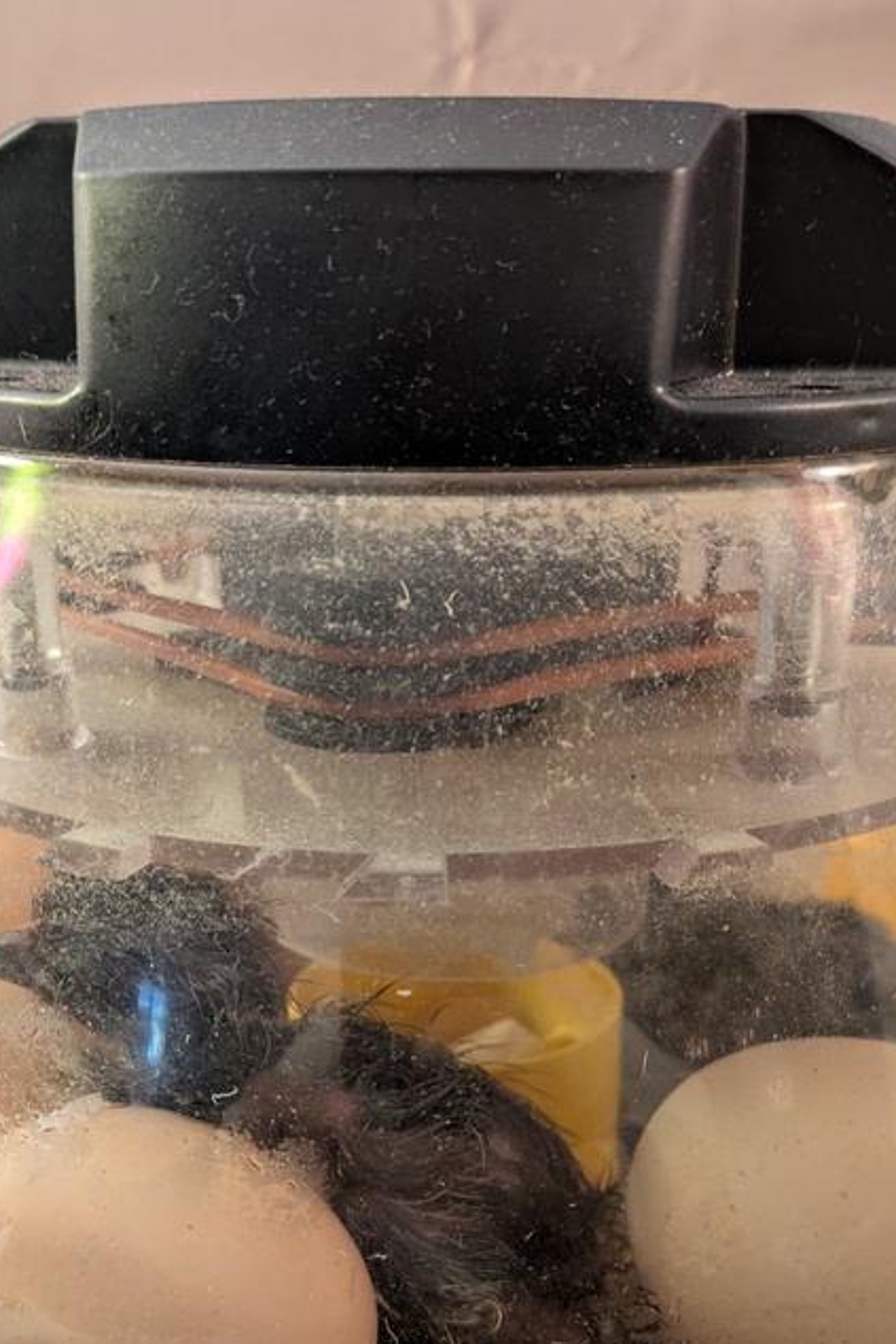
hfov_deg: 31.9
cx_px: 446
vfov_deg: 45.4
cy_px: 933
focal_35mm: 42
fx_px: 1567
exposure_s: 1/30
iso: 235
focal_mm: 5.43
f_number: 1.89
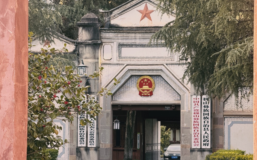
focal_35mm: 128
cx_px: 128
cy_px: 92
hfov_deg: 16.3
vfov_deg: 10.2
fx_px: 896
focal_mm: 15.66
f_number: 2.8
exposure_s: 1/121
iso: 80
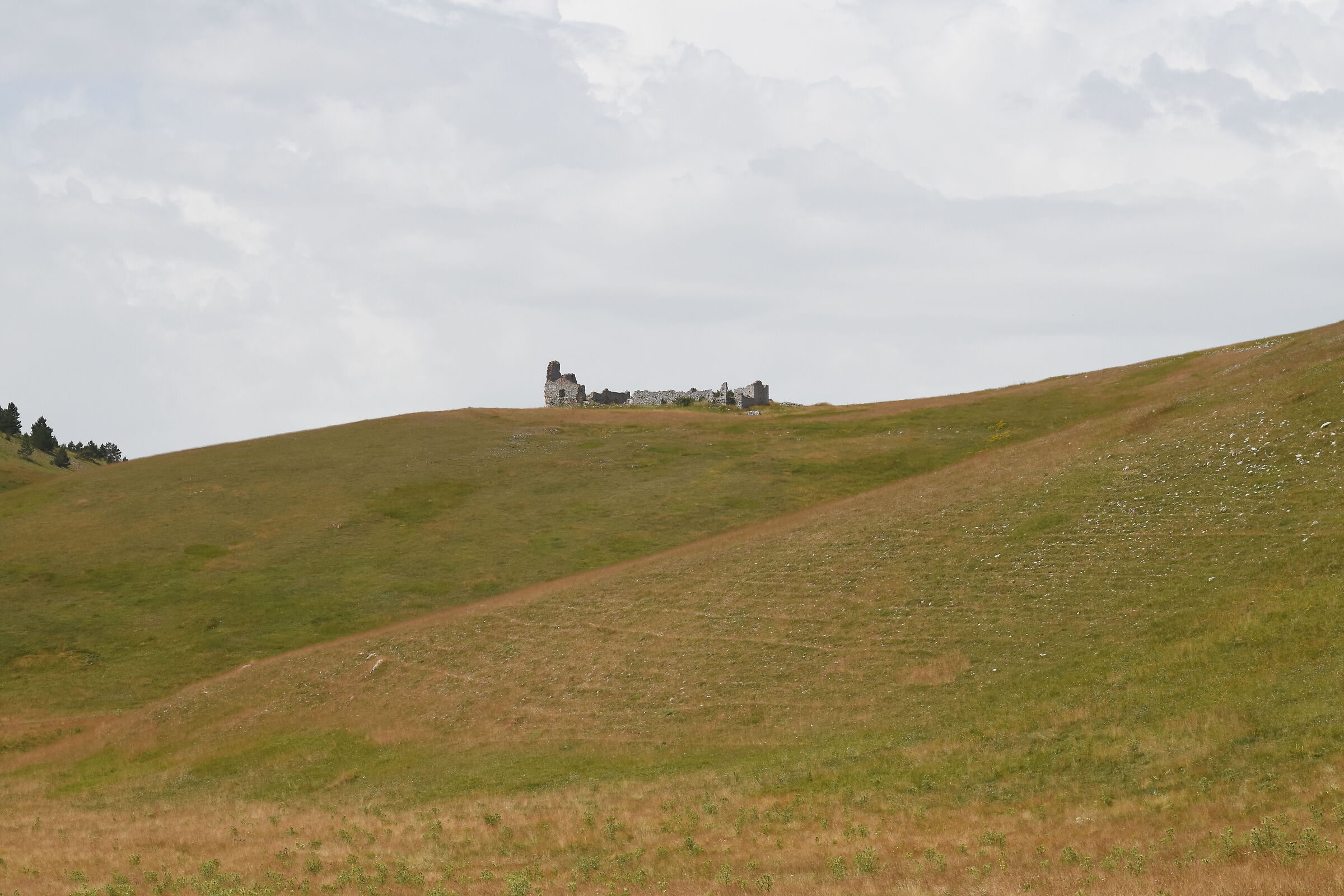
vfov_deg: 13.0
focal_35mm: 105
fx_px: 3920
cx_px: 672
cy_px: 448
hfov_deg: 19.5
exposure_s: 1/1000
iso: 400
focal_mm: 70
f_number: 8
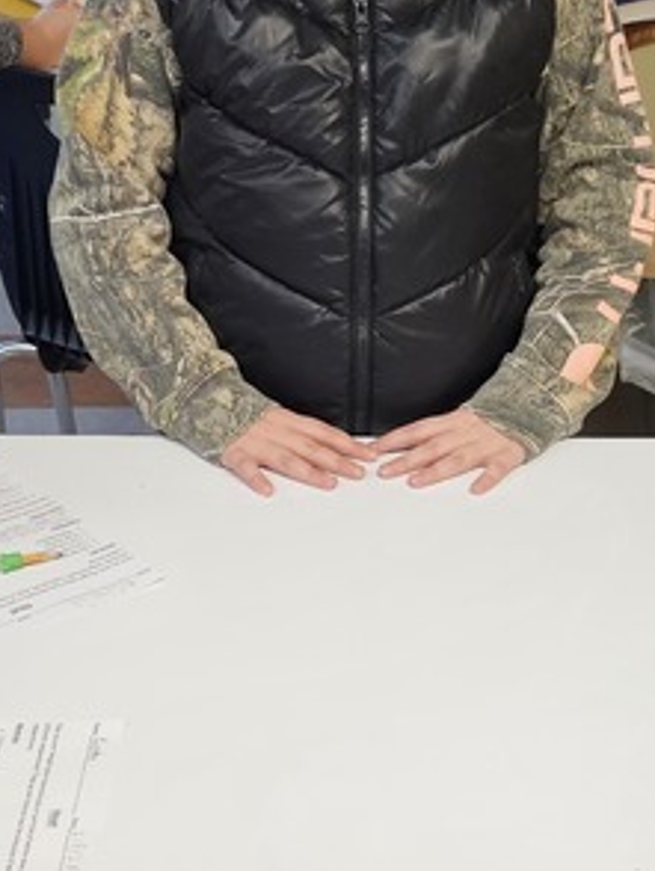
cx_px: 439
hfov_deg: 18.4
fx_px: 2015
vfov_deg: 24.3
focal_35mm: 80
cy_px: 560
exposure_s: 1/170
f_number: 1.8
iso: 320
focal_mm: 5.4
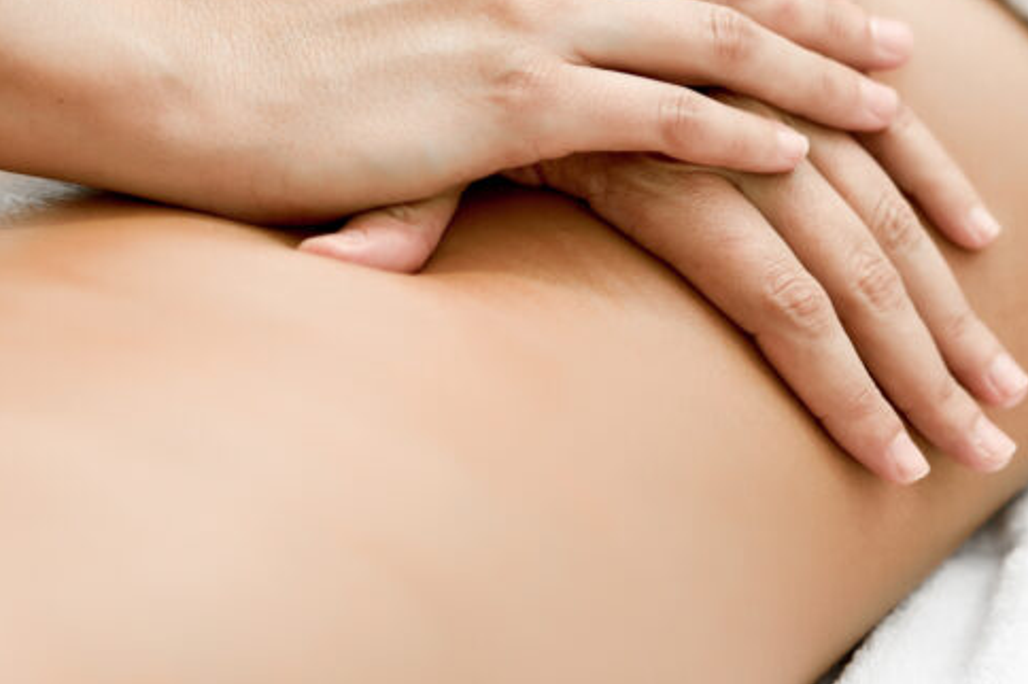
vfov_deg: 10.1
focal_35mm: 135
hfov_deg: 15.2
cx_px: 455
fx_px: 3852
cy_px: 157
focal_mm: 85
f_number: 2.8
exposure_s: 1/200
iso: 800
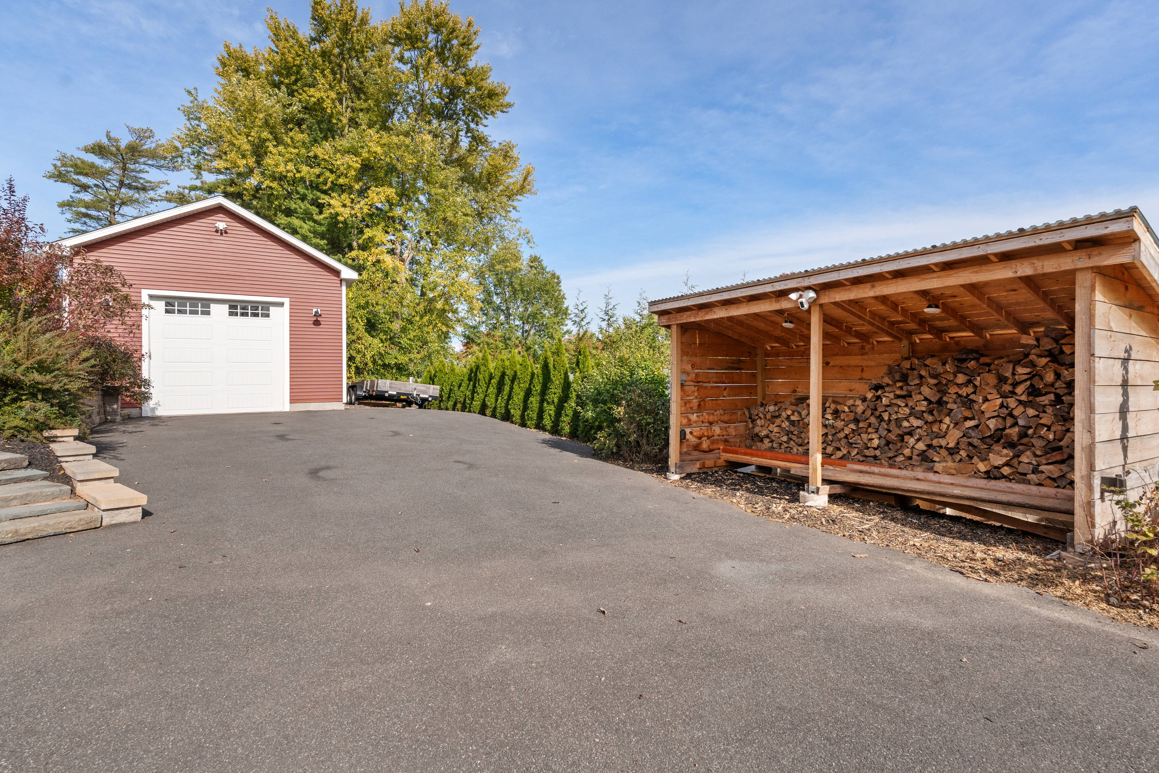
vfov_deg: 70.4
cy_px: 374
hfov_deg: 93.3
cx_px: 568
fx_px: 547
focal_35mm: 17
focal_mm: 16
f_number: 8
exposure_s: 1/800
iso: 1250
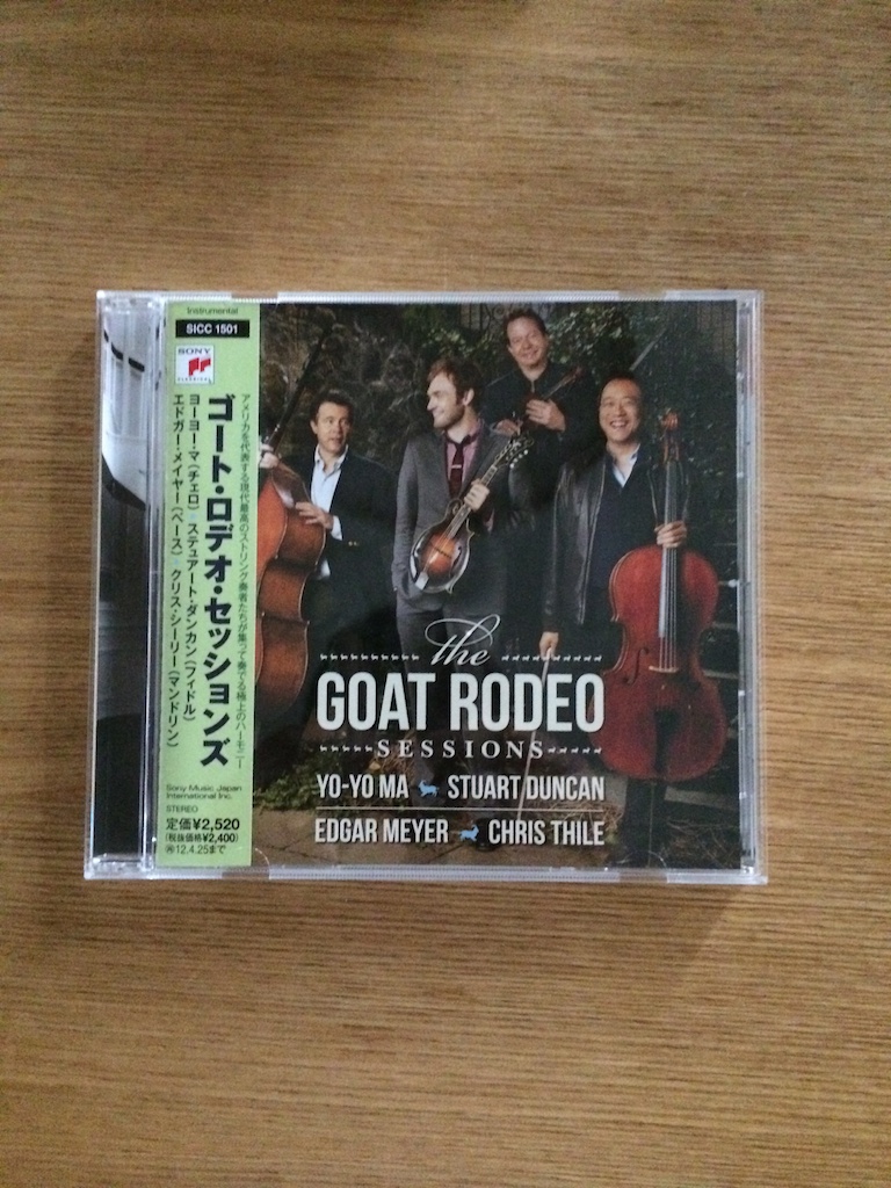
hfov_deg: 46.8
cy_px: 594
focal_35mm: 30
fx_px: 1030
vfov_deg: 60.0
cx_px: 446
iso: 800
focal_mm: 4.12
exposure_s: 1/15
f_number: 2.2
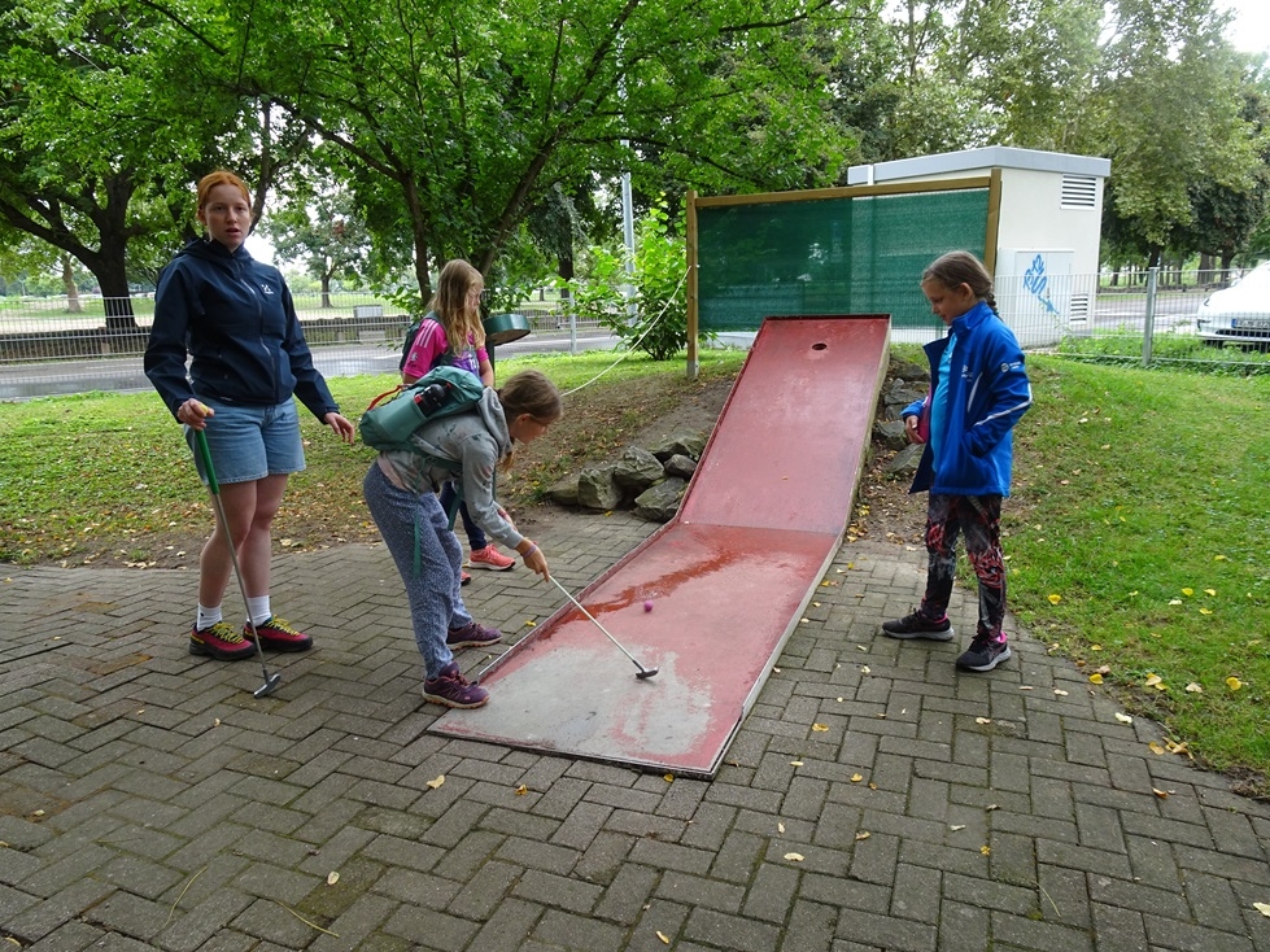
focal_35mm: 24
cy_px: 476
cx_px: 635
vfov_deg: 56.8
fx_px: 880
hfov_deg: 71.6
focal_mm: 4.16
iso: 80
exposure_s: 1/50
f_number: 3.5
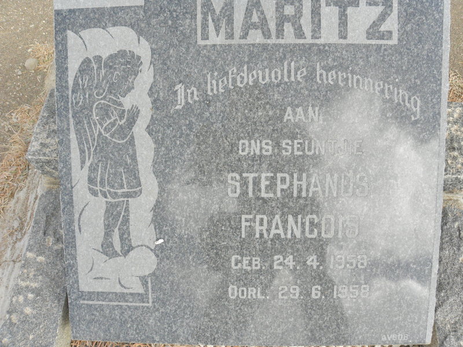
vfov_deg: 53.1
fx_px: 348
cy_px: 174
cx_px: 232
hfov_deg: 67.3
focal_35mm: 26
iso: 200
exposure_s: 1/200
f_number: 6.3
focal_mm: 4.6
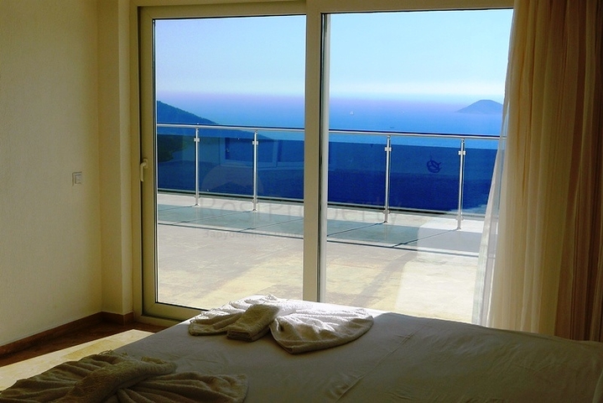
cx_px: 302
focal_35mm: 50
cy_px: 202
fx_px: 838
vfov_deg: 27.0
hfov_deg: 39.6
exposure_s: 1/800
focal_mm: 10.7
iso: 80
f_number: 4.5
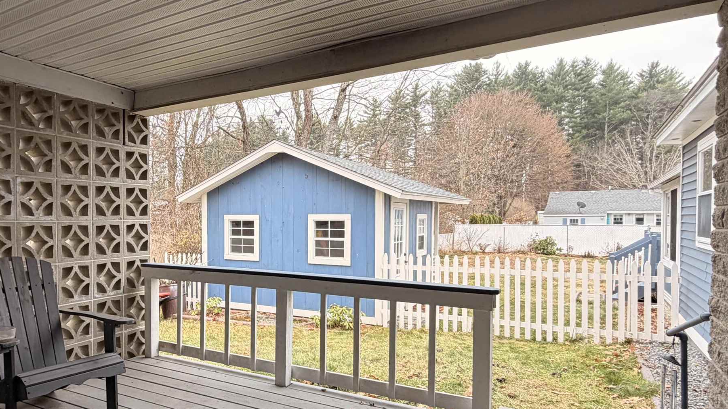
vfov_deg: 44.3
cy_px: 231
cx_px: 269
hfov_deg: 70.6
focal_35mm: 26
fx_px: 502
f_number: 2.2
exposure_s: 1/121
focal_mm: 2.22
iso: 80
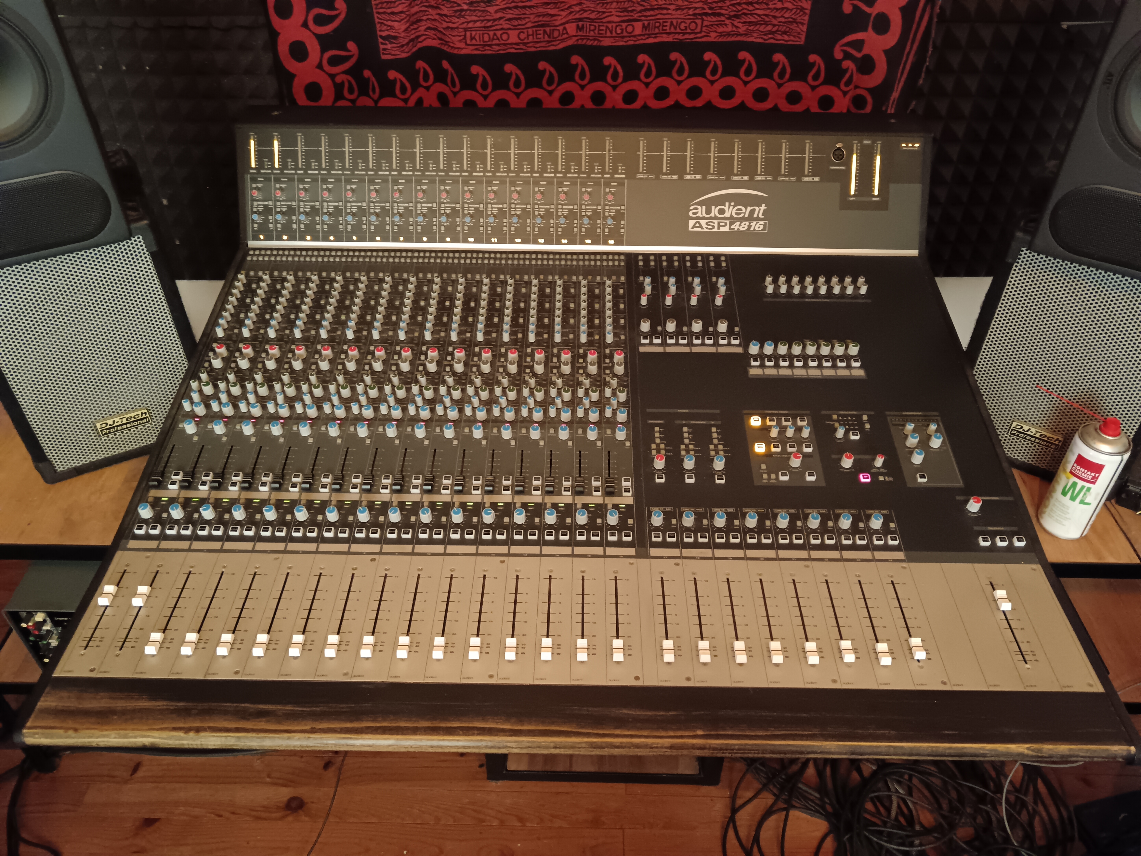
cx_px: 570
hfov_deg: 65.3
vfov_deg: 51.4
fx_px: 890
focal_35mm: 27
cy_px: 428
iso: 4113
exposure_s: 1/16.7
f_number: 1.9
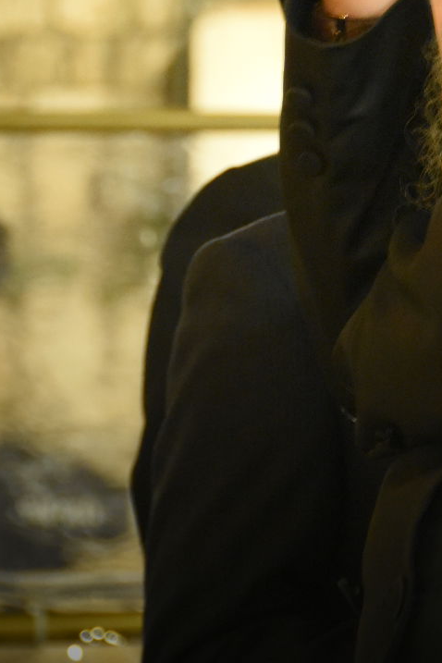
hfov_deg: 4.3
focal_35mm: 322
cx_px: 372
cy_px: -23
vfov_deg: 6.4
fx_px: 5932
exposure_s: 1/60
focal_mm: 95
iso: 5000
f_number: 5.3
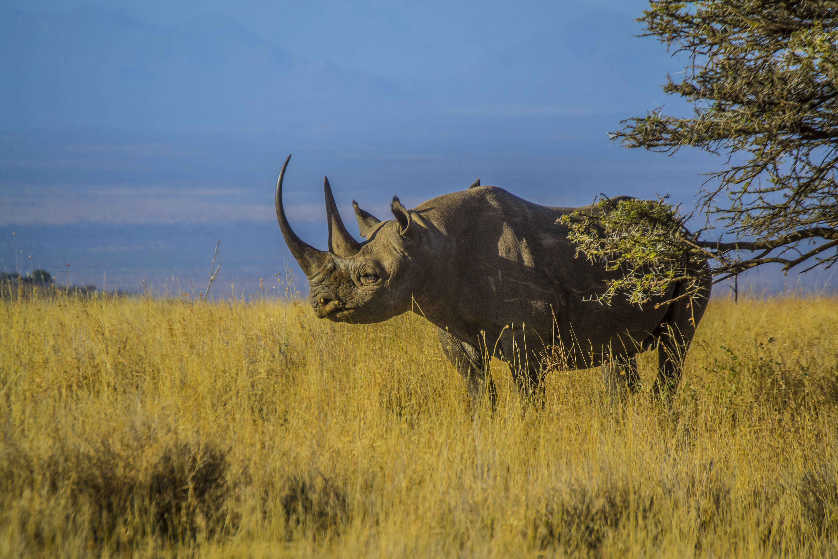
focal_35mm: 300
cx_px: 419
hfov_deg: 6.9
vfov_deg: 4.6
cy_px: 280
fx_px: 6983
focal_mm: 200
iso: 400
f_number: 5.6
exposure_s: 1/1250
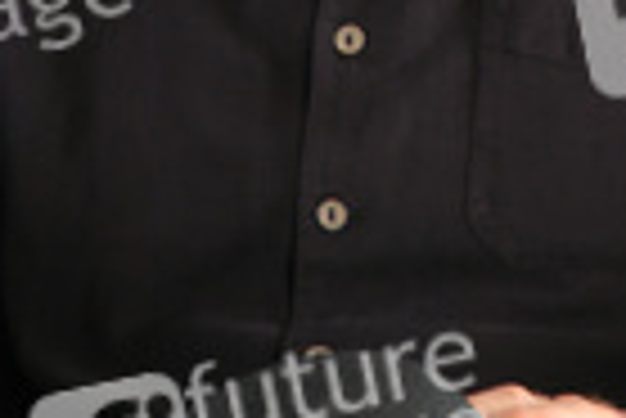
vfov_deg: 3.7
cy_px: -234
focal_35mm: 366
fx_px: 6378
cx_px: 392
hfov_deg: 5.6
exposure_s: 1/100
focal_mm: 85
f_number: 7.1
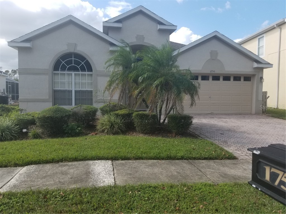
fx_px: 215
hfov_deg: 67.3
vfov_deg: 53.1
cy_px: 107
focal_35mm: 26
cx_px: 143
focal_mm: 4.3
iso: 50
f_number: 1.7
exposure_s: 1/1444
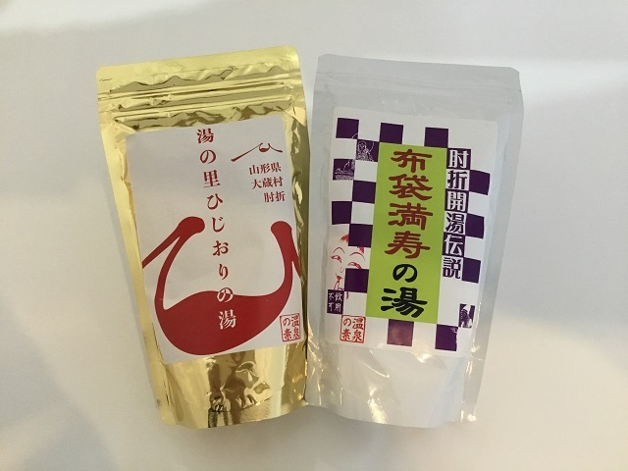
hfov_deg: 58.4
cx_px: 314
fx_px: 562
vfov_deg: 45.4
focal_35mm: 31
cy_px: 236
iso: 160
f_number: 2.4
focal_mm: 3.3
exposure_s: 1/30
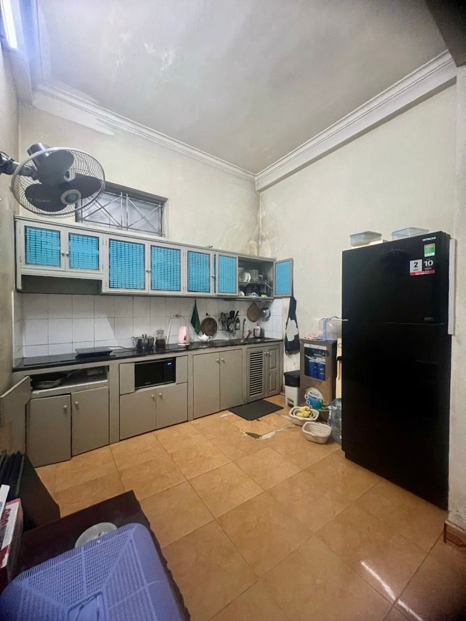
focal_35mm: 13
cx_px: 233
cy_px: 310
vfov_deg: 106.2
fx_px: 233
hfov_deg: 89.9
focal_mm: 1.57
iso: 800
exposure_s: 1/50
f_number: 1.8
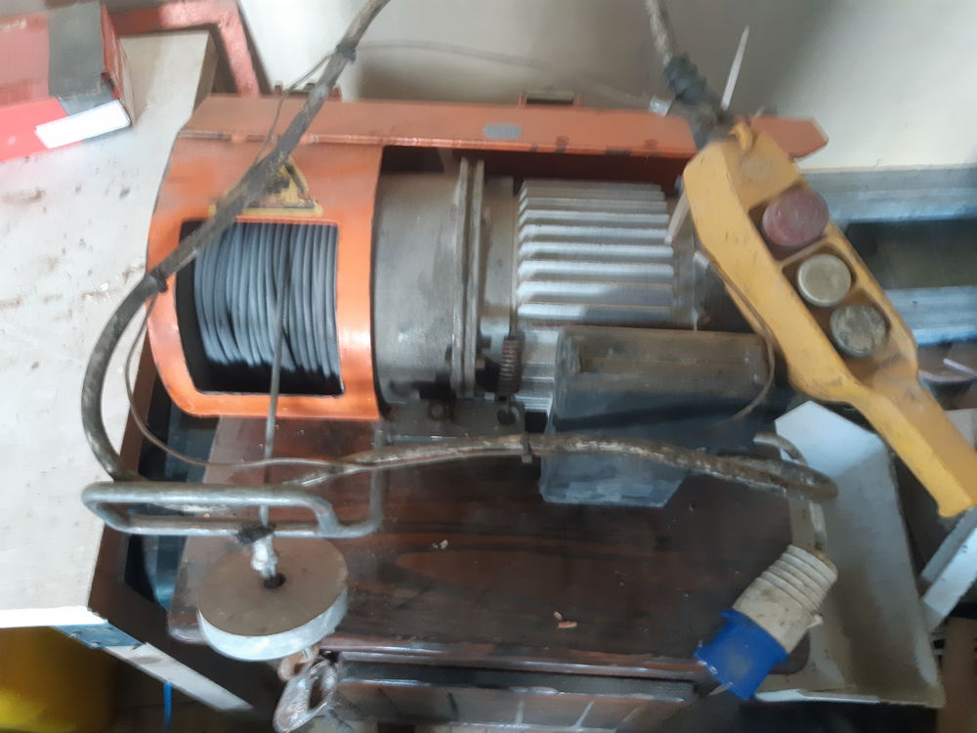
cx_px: 488
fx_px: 734
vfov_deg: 53.1
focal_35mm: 26
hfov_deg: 67.3
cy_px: 366
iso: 320
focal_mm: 3.93
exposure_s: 1/25
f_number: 1.7
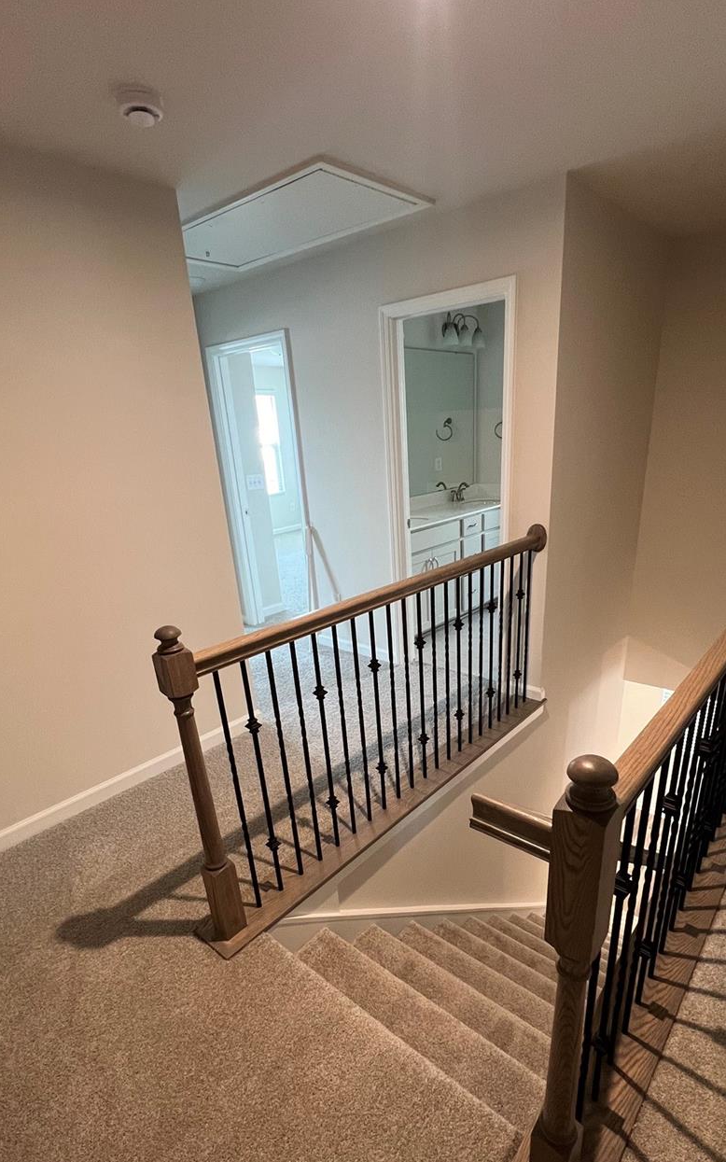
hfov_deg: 67.9
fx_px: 538
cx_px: 384
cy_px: 668
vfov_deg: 93.7
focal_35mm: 17
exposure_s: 1/60
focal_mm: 1.57
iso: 320
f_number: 1.8
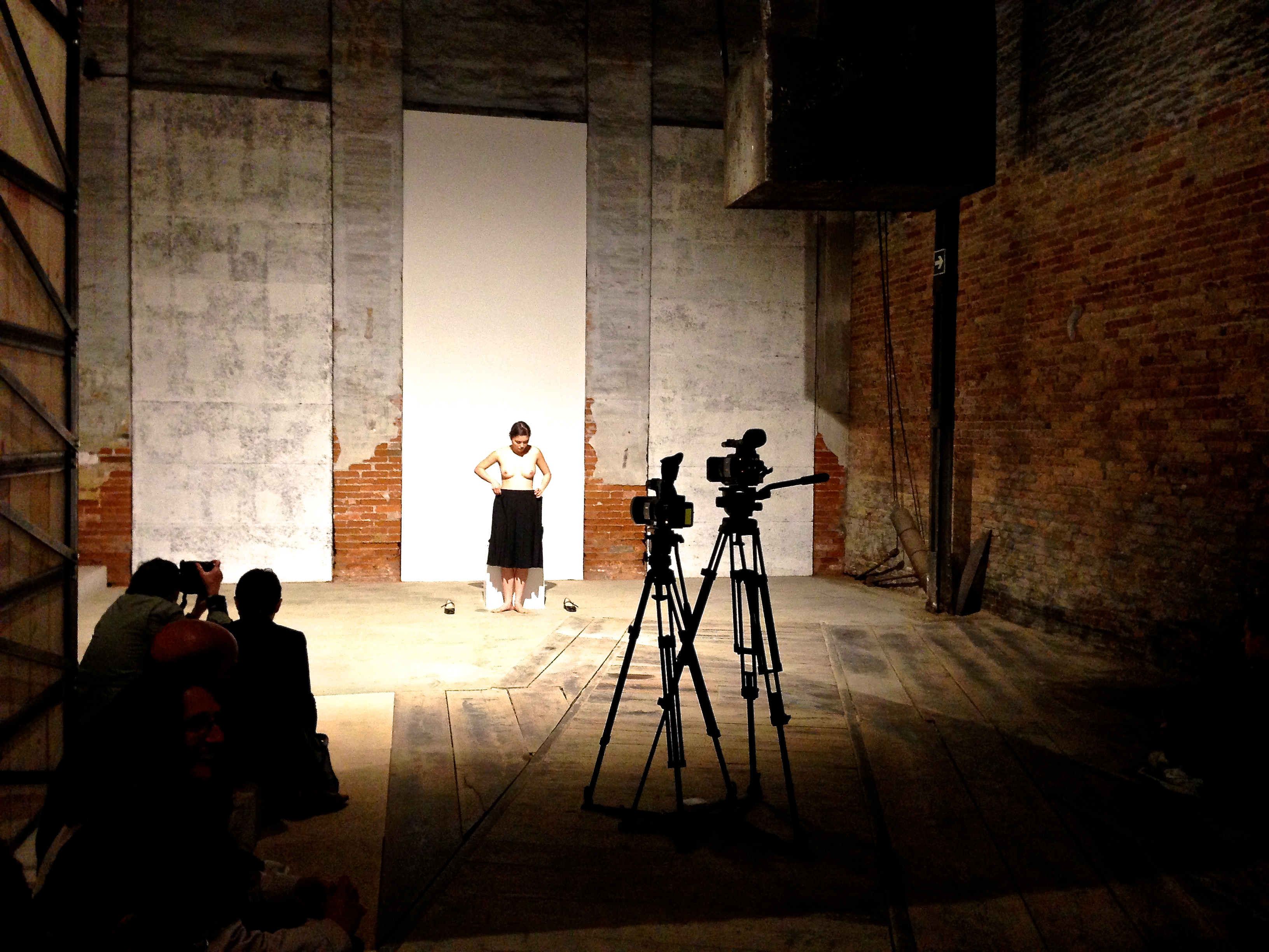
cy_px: 476
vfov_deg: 42.9
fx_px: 1210
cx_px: 634
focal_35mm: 33
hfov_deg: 55.4
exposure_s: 1/20
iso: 320
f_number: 2.4
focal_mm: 4.13
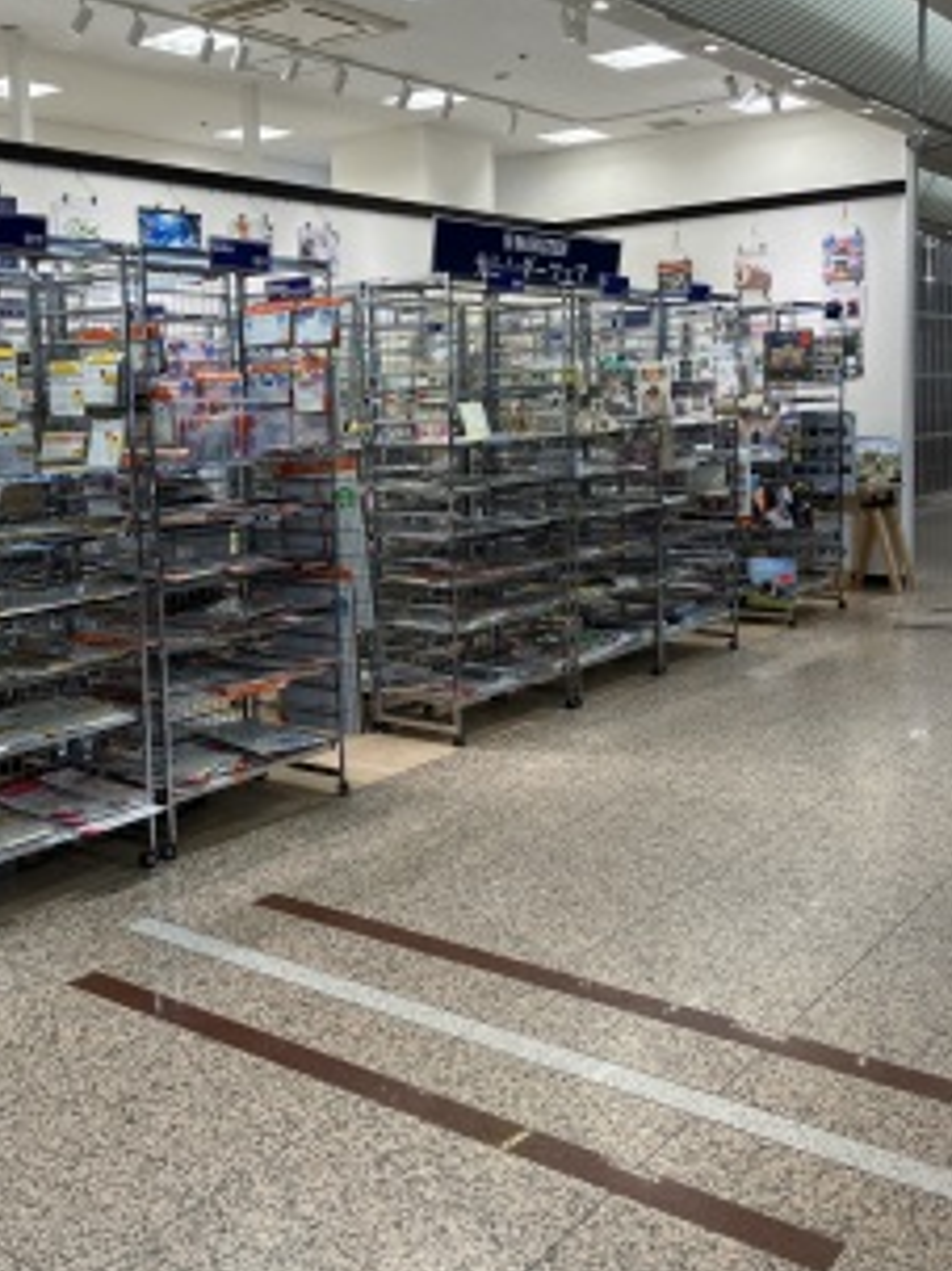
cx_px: 348
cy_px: 558
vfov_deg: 50.0
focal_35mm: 37
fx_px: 1358
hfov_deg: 38.4
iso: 40
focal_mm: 3.99
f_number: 1.8
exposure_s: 1/100
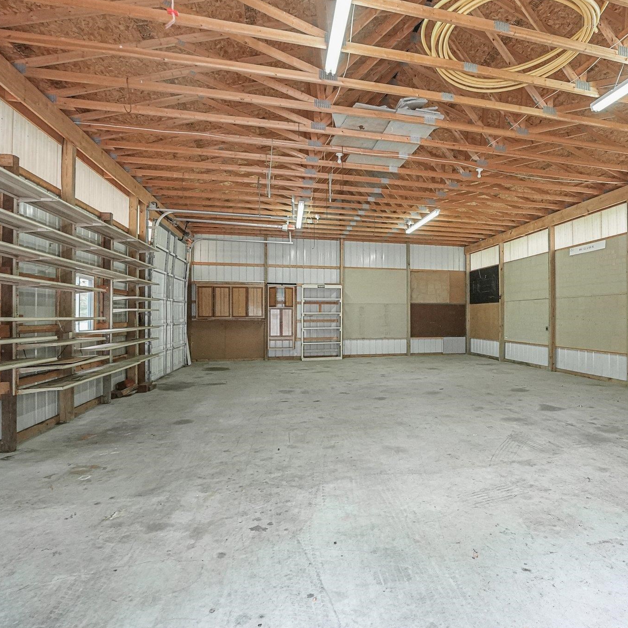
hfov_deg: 79.4
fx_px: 369
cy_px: 314
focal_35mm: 18
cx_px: 389
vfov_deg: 80.7
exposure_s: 1/400
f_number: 4.5
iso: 20000
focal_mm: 14
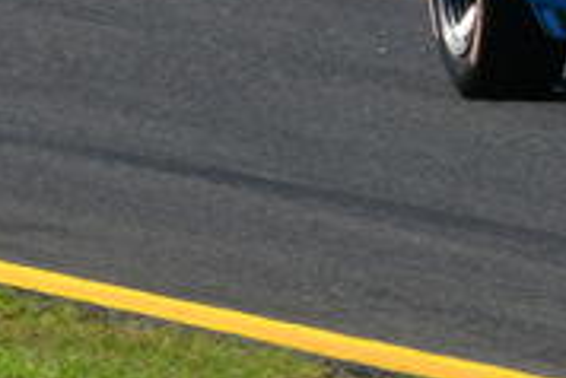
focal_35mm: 2968
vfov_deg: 0.5
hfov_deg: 0.7
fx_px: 46700
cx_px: 954
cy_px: -318
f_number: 13
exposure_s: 1/640
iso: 500
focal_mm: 440
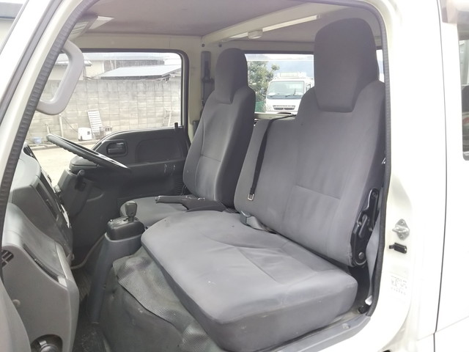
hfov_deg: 60.0
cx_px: 234
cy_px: 176
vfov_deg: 46.8
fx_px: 406
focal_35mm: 30
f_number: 2.2
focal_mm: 4
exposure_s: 1/120
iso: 50
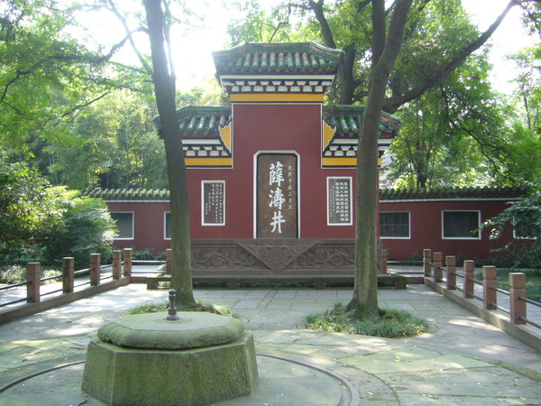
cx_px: 270
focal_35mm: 35
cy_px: 203
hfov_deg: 52.6
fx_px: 547
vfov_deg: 40.7
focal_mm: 5.8
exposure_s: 1/125
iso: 200
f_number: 2.8
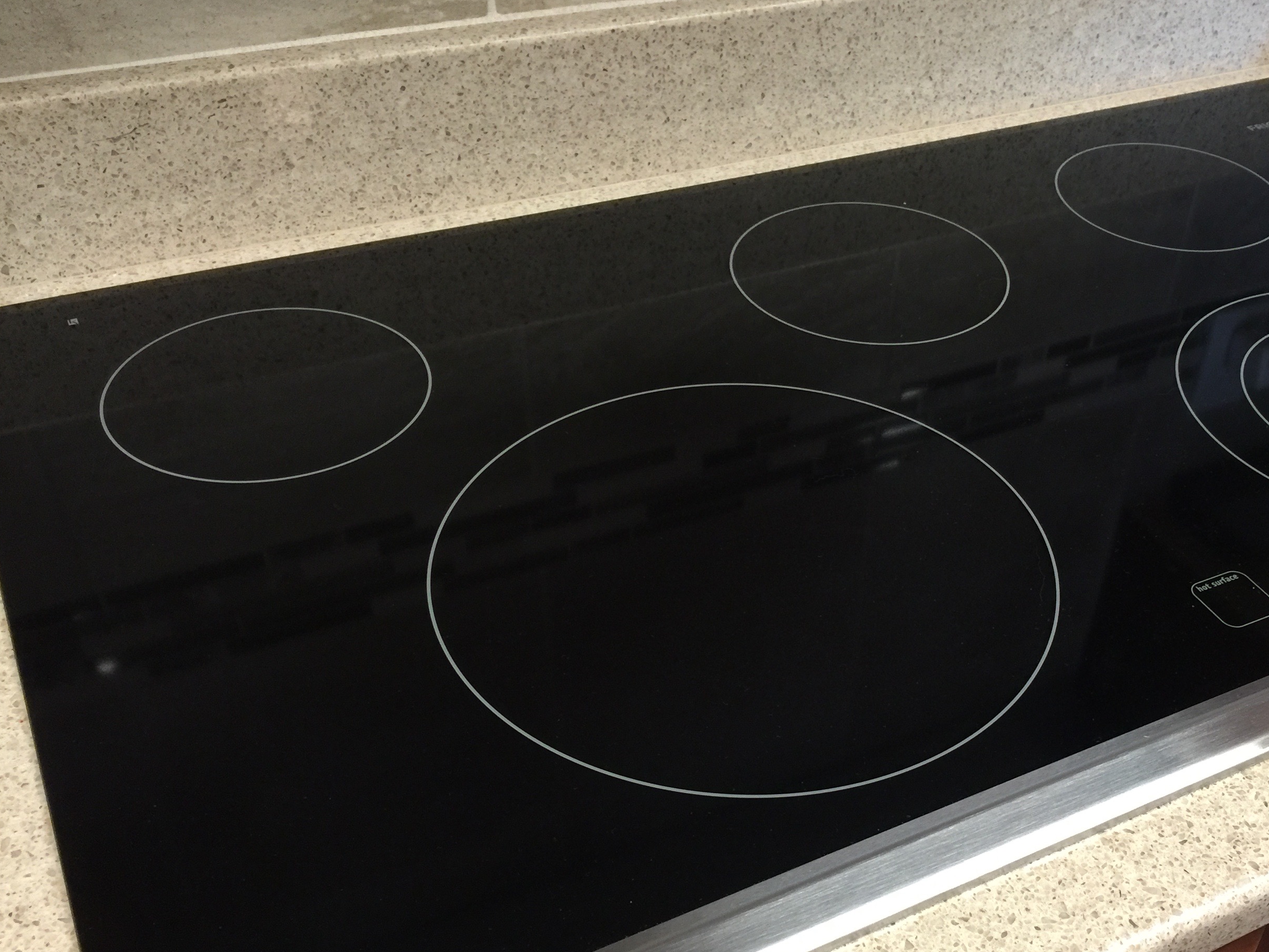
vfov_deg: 36.7
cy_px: 580
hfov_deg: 47.1
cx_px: 847
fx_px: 1430
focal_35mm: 39
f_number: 2.2
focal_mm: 4.15
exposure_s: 1/15
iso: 100
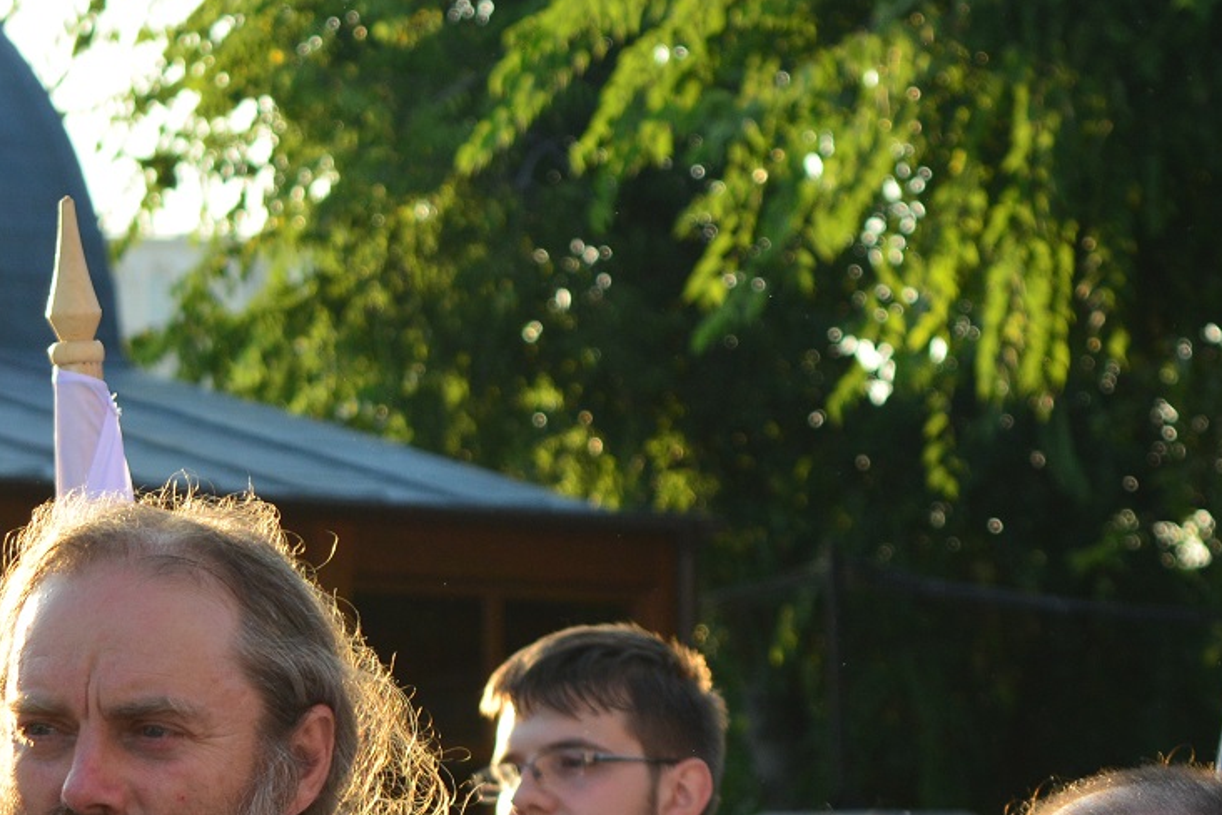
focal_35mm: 216
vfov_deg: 6.3
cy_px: 842
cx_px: 437
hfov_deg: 9.5
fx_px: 7342
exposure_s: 1/400
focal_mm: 55
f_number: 5.6
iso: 400
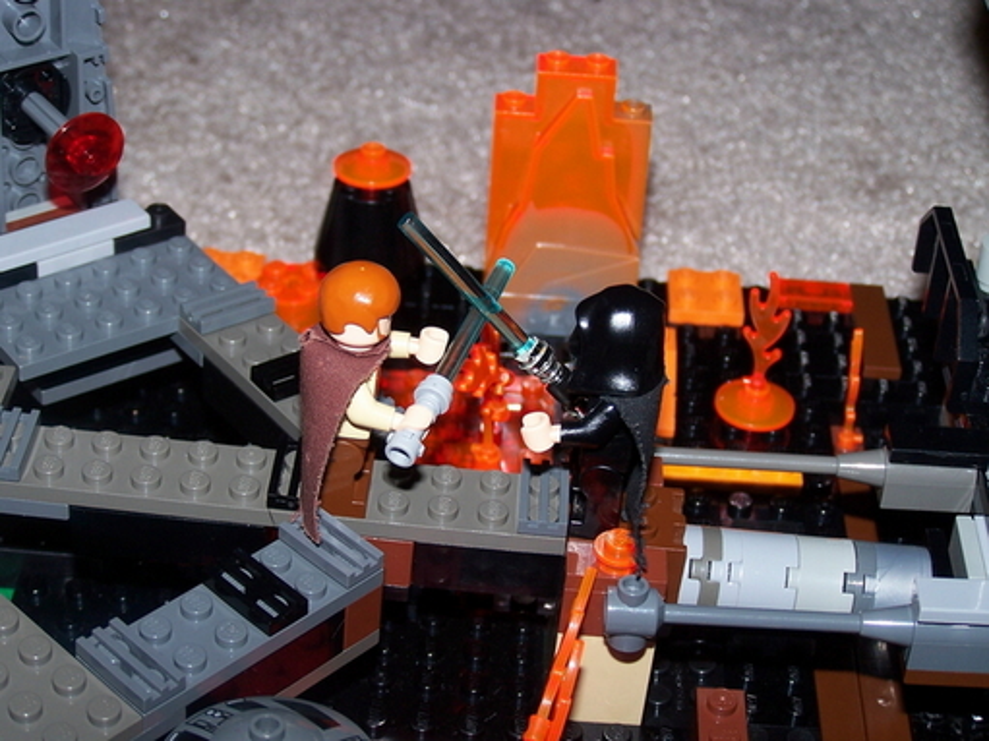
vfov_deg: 19.6
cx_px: 494
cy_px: 370
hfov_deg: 26.0
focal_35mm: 75
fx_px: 2142
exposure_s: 1/60
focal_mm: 12.4
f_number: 3.2
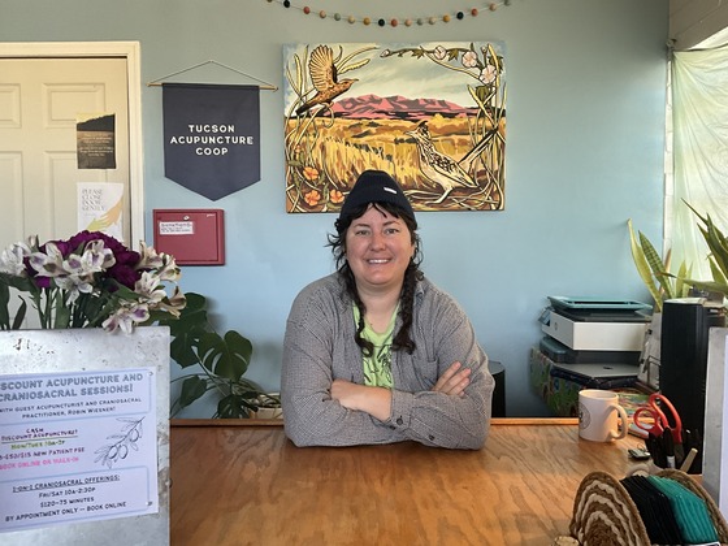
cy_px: 273
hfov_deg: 61.7
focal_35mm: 29
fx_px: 610
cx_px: 364
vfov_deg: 48.2
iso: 80
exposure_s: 1/60
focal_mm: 3
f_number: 1.8
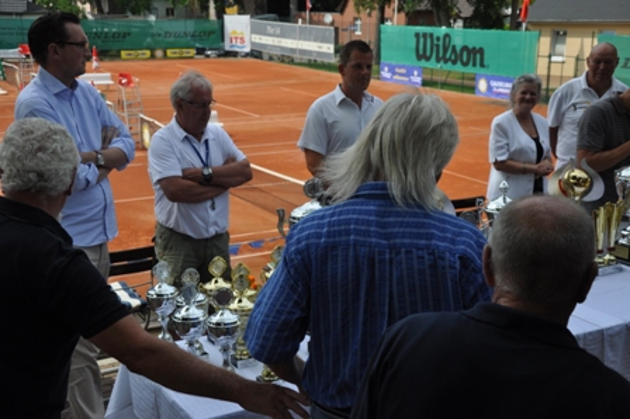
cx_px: 315
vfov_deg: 26.4
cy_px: 210
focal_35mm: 51
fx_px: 892
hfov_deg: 38.9
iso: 400
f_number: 6.3
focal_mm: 34
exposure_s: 1/1600
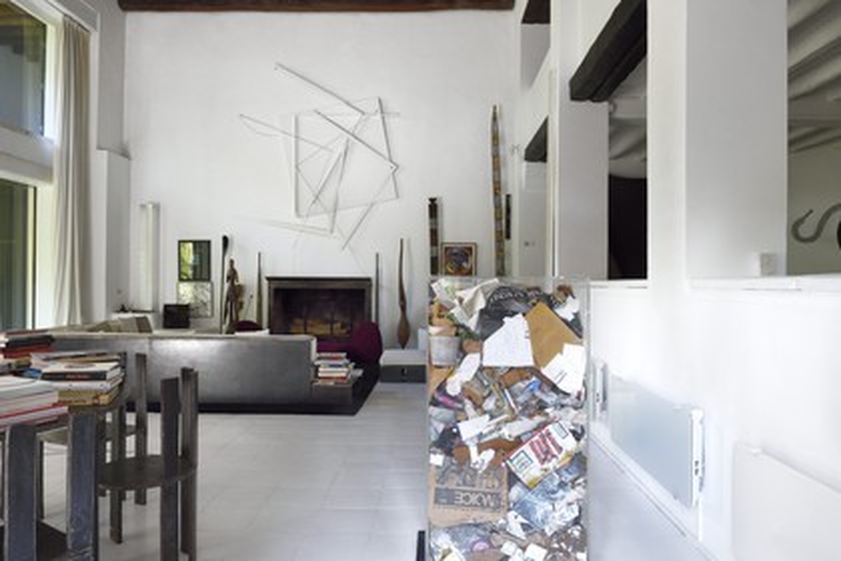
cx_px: 420
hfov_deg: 73.7
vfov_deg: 53.1
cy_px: 280
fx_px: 561
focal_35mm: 24
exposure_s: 1/6
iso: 800
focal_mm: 24
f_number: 14
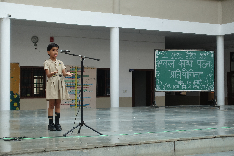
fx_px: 455
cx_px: 117
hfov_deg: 28.8
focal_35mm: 70
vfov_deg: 19.5
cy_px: 78
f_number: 3.2
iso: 125
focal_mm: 25.7
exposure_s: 1/250
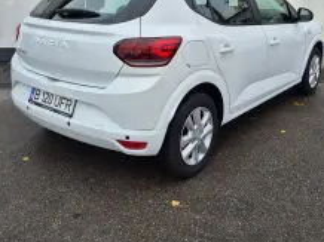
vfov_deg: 36.6
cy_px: 56
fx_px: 355
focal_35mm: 38
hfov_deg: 49.0
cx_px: 161
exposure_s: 1/180
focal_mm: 5.4
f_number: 1.8
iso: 50
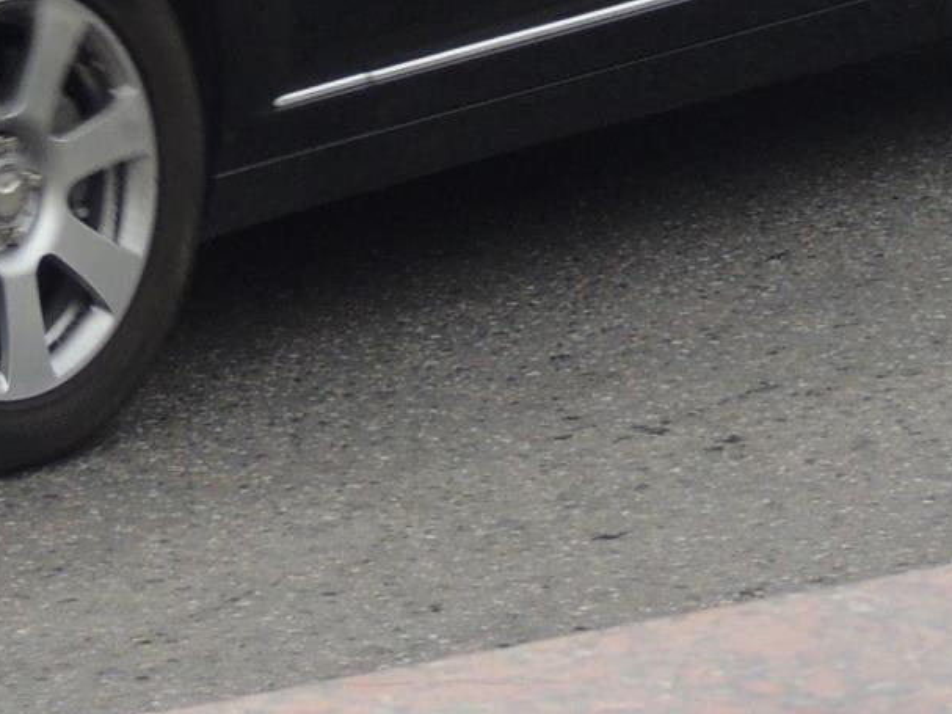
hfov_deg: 8.0
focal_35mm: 247
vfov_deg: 5.9
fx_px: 6792
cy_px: -406
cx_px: 105
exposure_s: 1/400
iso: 125
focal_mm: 13.3
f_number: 3.9
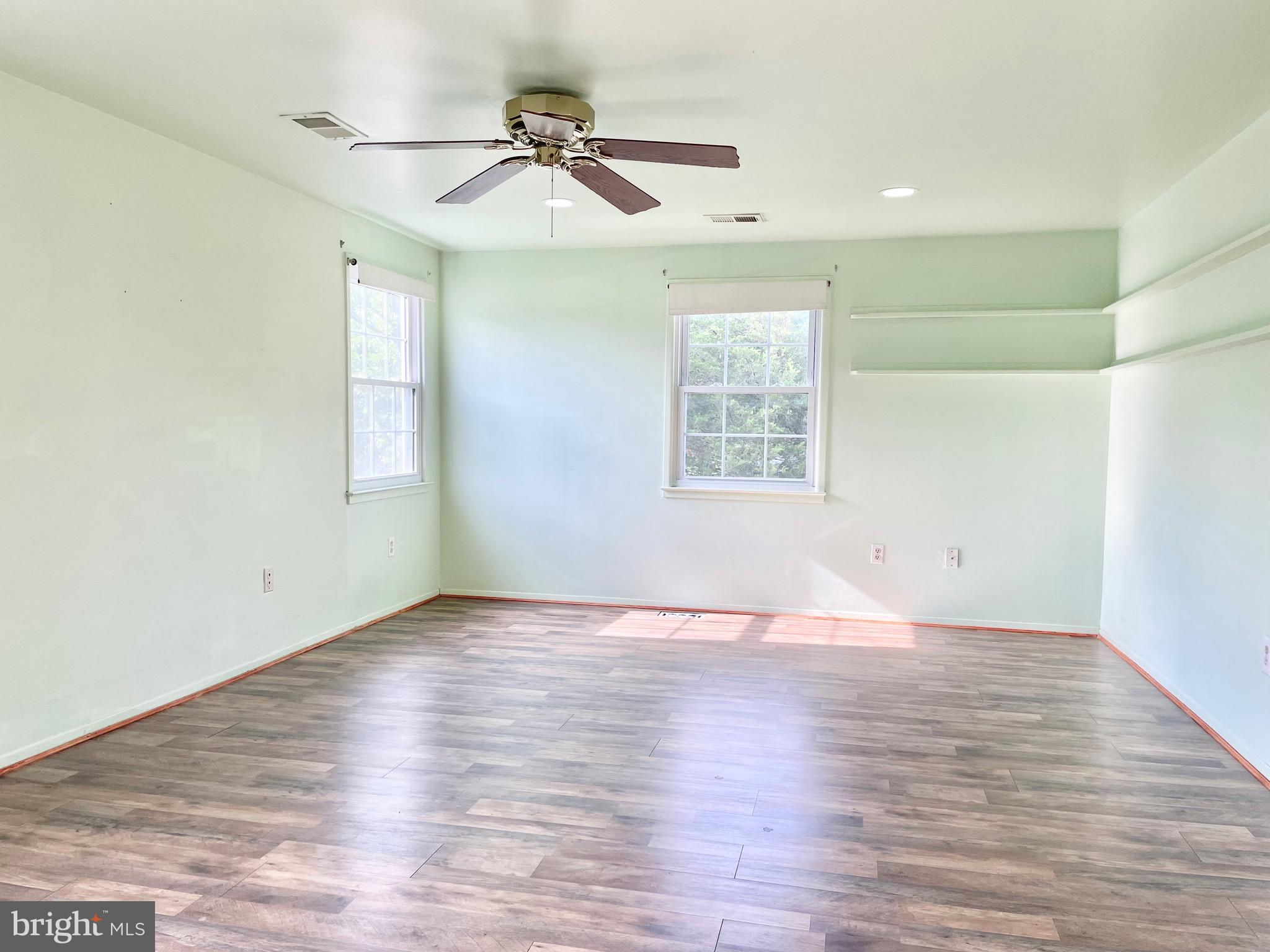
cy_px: 476
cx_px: 635
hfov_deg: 67.3
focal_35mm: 26
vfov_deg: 53.1
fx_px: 954
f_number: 1.6
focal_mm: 4.2
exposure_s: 1/247
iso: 32
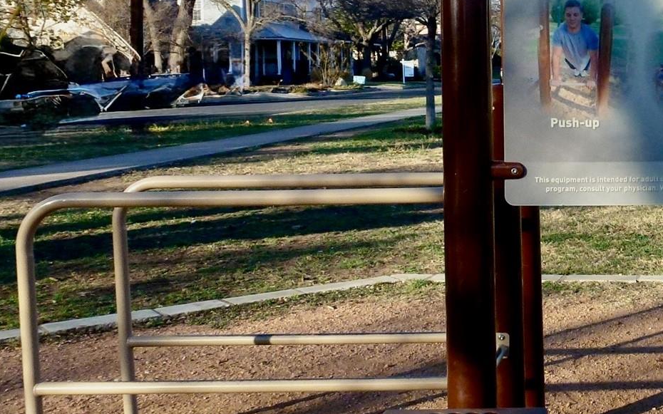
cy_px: 143
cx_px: 683
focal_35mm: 56
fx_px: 1012
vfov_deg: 23.0
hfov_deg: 32.9
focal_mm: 4.3
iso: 100
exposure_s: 1/320
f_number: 4
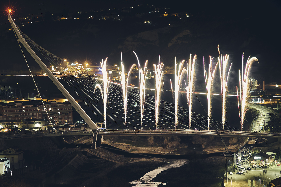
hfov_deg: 10.3
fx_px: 1561
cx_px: 140
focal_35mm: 200
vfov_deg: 6.9
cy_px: 94
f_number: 5.6
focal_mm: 200
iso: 100
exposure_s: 13
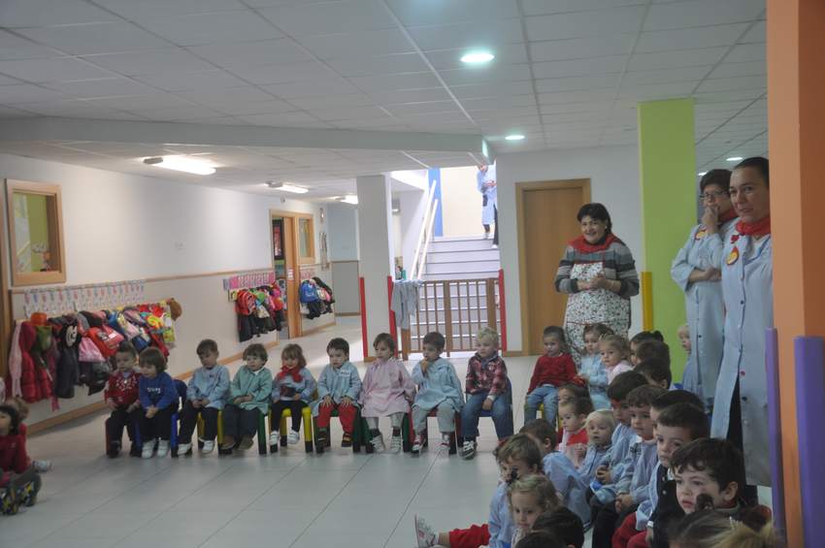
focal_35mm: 39
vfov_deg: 34.1
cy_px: 274
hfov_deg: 49.6
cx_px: 412
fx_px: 893
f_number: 5.6
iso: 400
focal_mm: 26
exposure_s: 1/30
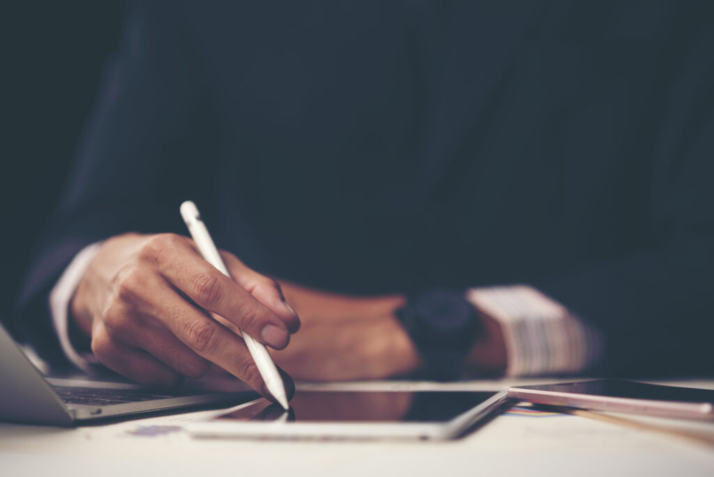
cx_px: 357
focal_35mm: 85
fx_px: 1687
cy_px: 238
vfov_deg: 16.1
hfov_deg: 23.9
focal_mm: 85
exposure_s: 1/125
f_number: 1.8
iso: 80
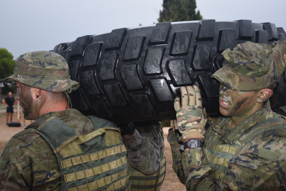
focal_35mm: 63
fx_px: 500
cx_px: 143
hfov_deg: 31.9
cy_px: 96
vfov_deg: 21.6
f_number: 5.3
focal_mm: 42
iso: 800
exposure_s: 1/100
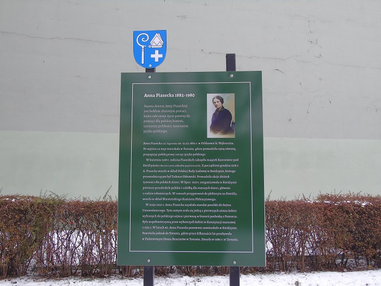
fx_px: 319
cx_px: 190
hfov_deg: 61.7
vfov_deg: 48.2
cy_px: 143
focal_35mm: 29
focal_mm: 5.2
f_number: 3.8
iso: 80
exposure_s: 1/30
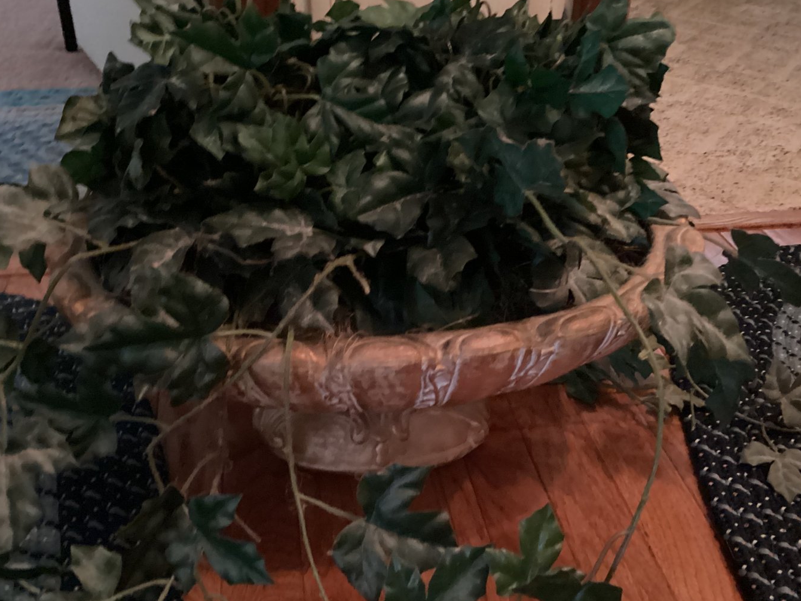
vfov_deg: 40.7
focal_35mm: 35
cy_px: 313
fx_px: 810
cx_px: 388
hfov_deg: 52.6
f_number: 2.4
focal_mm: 3.3
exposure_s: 1/15
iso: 800
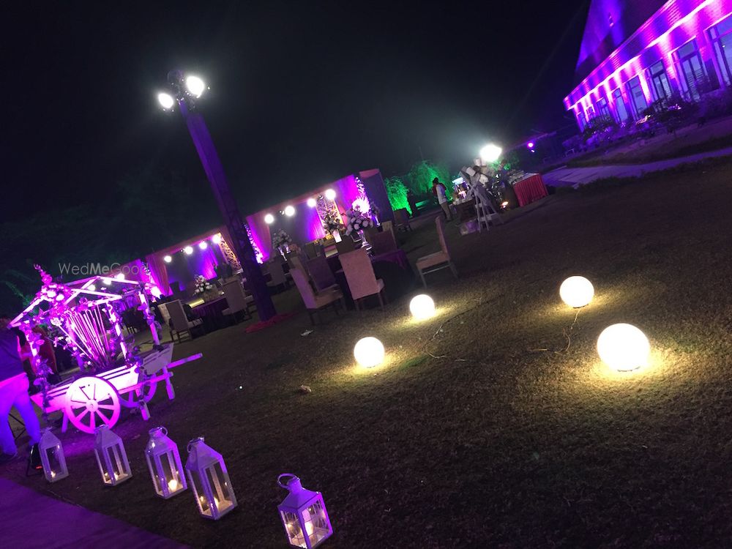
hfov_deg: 61.7
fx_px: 613
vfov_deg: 48.2
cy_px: 274
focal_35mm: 29
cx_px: 366
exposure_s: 1/20
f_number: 2.2
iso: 250
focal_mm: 4.15
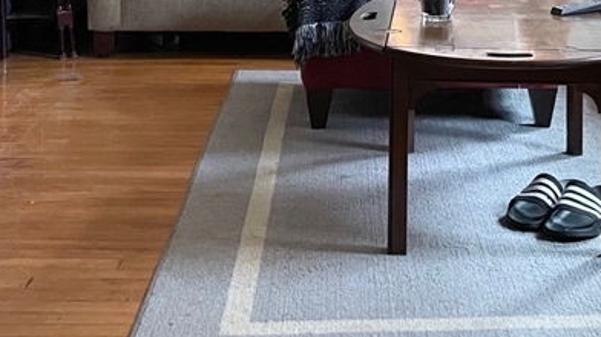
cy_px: -205
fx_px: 1179
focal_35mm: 74
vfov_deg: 14.8
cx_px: 438
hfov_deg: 28.3
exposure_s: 1/60
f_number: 1.6
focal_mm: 4.2
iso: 320
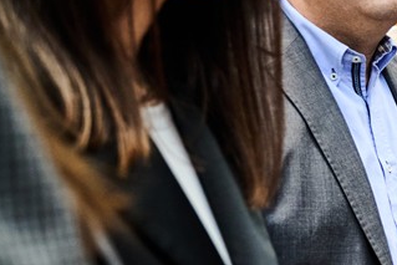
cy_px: 167
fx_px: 1114
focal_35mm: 101
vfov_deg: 13.6
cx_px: 706
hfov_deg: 16.9
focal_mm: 28
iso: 1600
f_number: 2.8
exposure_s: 1/800
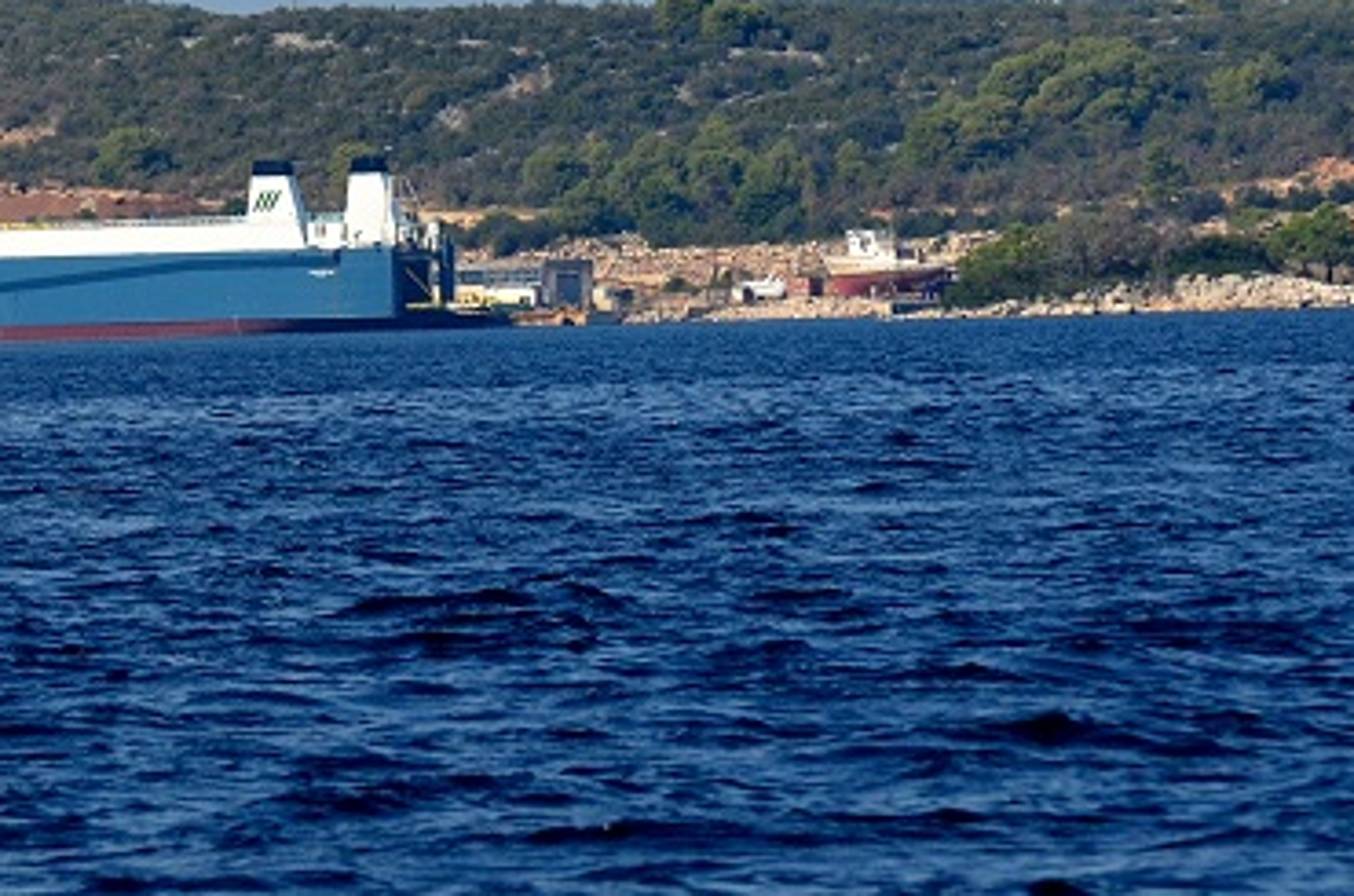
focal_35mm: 470
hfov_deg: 4.4
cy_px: -163
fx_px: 17639
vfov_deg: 2.9
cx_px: 661
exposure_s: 1/4000
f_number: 4.8
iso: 400
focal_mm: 116
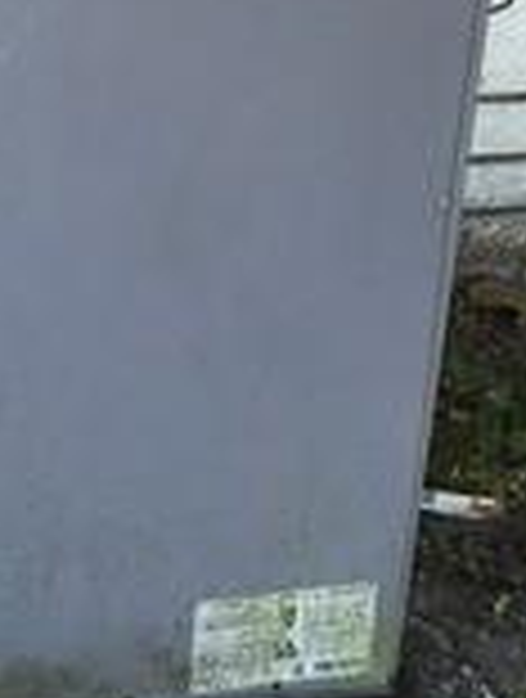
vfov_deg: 16.4
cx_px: -148
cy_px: -266
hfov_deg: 12.9
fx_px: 2260
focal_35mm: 112
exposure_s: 1/129
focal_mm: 4.15
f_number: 2.2
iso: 25
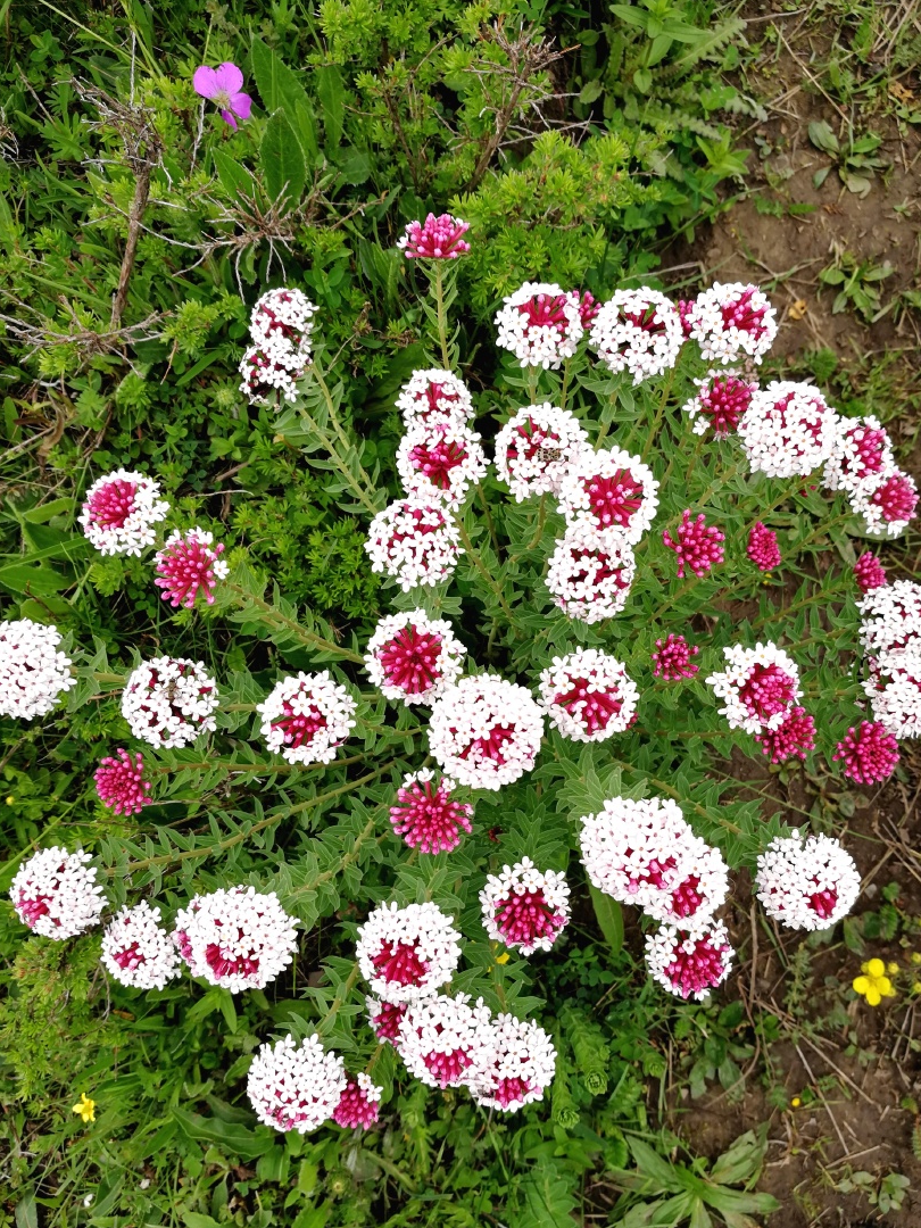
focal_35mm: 30
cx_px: 487
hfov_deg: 46.8
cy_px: 671
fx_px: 1064
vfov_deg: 59.9
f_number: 2.2
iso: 50
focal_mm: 3.84
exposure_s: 1/261
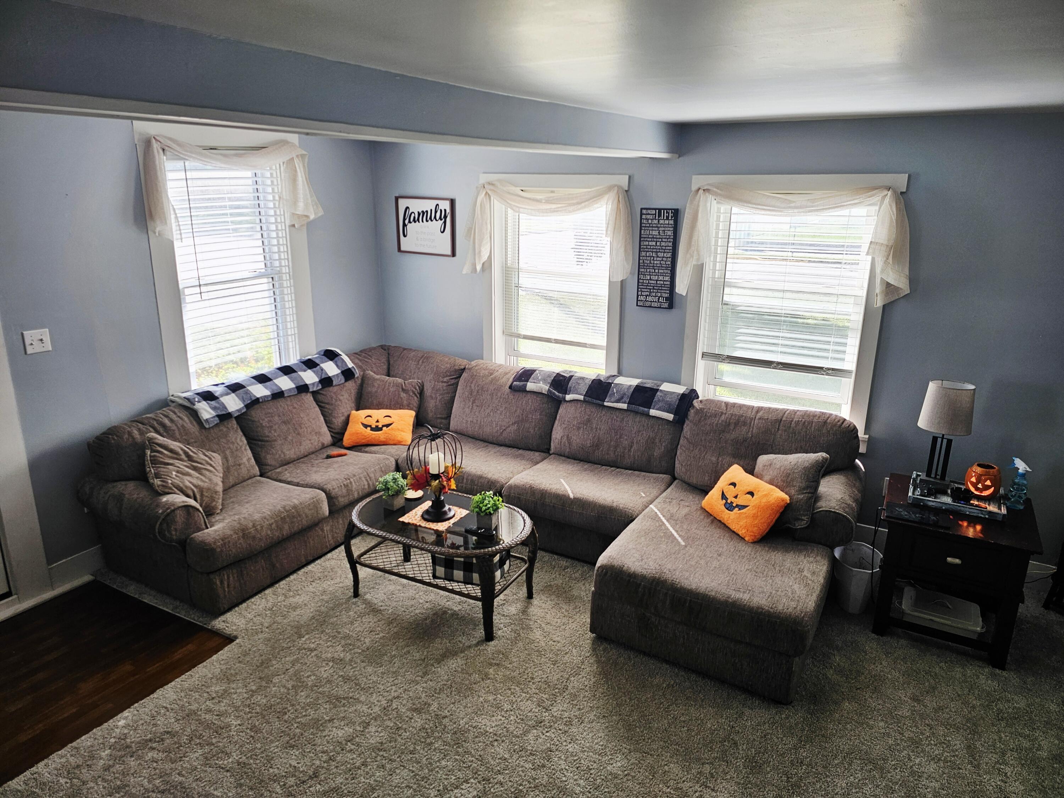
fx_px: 707
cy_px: 399
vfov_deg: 58.9
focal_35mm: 23
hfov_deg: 73.9
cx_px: 532
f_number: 1.7
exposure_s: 1/182
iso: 40
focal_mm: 6.3
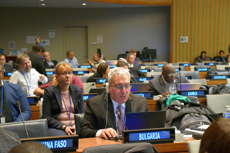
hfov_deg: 26.0
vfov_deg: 17.5
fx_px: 498
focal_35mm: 78
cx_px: 115
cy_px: 76
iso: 2800
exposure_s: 1/60
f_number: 4.8
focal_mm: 52
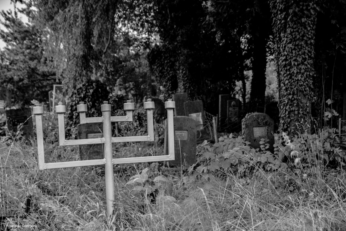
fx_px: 529
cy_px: 117
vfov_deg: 24.6
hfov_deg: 36.2
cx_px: 173
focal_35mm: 55
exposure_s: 1/2500
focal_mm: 36
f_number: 2.8
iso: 1600
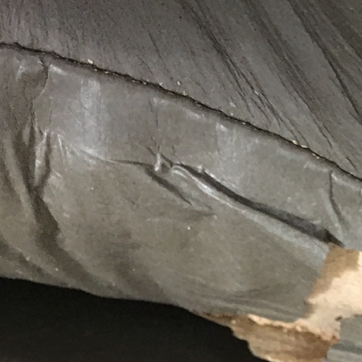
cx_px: 463
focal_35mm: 83
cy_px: 362
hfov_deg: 19.4
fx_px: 982
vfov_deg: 20.2
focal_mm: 4.15
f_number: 2.2
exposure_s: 1/4
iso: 125
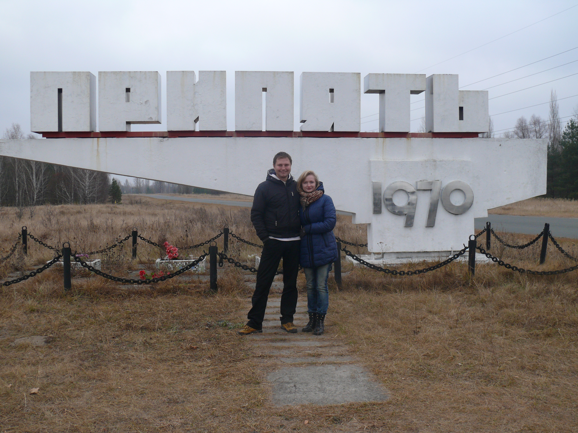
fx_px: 651
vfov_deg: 36.8
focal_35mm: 39
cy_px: 216
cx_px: 289
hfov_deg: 47.9
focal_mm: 8.2
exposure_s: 1/200
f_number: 4
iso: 100
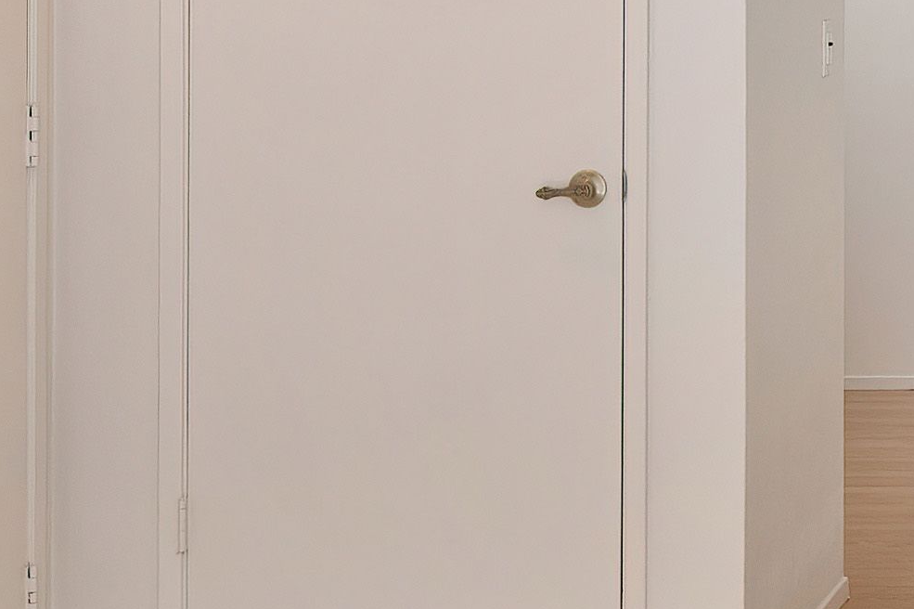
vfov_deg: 15.7
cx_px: 1319
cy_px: 40
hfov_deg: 20.6
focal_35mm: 86
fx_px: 2183
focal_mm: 14
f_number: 4.5
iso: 640
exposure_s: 1/80
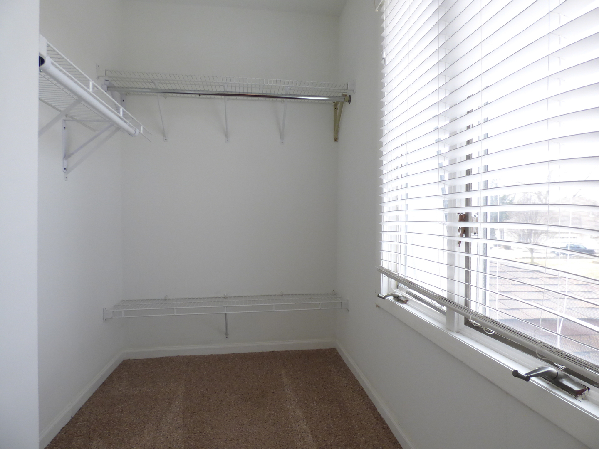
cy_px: 224
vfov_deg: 66.0
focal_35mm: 20
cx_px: 300
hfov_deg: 81.7
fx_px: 346
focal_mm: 3.58
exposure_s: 1/60
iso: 200
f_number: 2.8
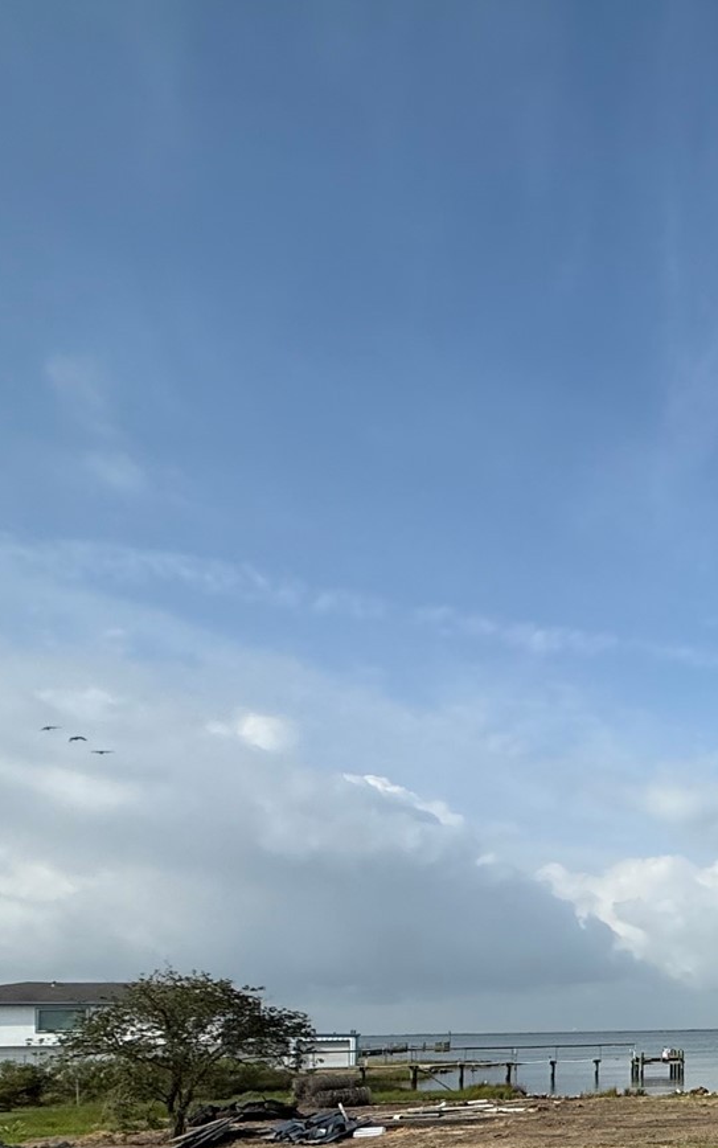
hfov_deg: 21.5
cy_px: 973
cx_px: 1324
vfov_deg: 50.7
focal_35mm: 35
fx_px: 1095
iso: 50
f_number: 2.2
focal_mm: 2.22
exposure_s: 1/2976
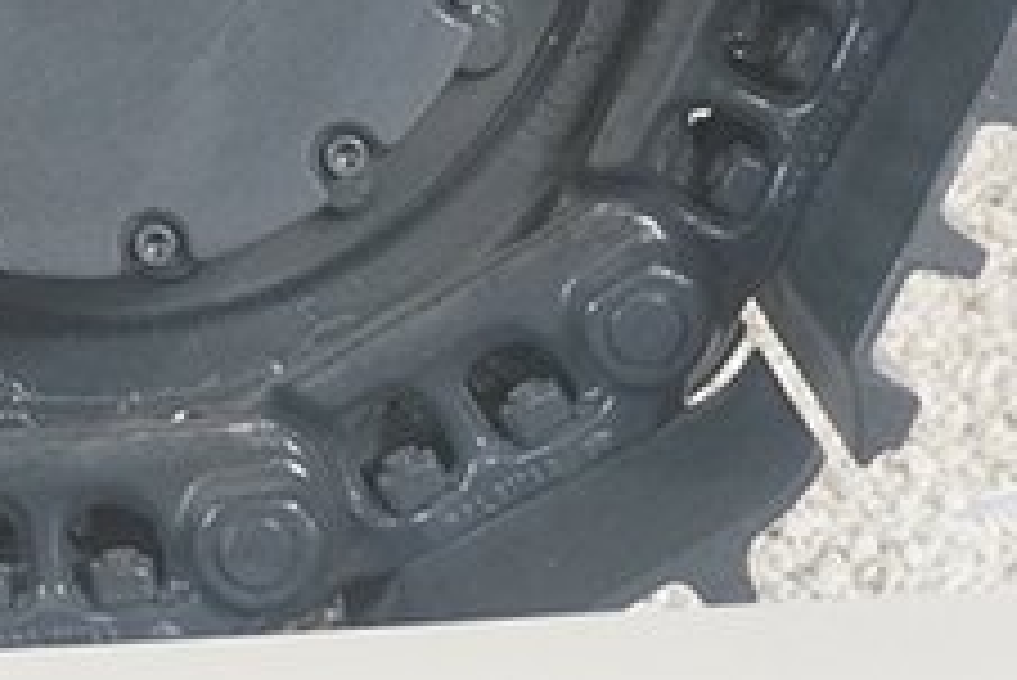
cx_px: -171
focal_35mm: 186
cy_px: -214
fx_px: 5251
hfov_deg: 10.9
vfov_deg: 7.3
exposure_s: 1/60
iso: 1250
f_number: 5.6
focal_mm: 35
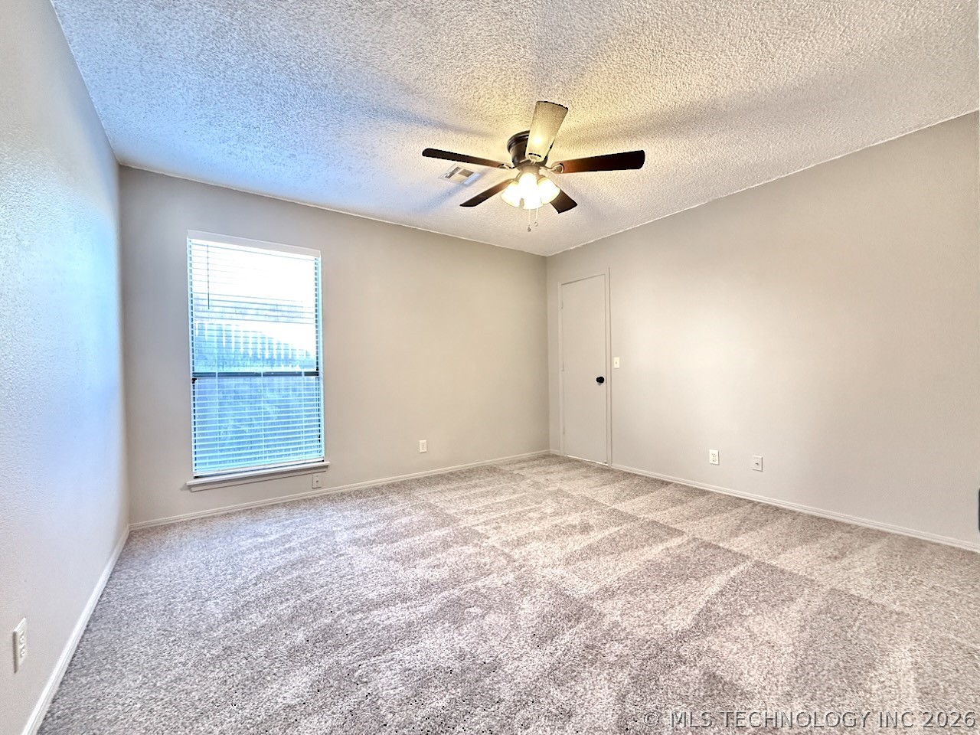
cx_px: 490
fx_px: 396
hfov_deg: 102.1
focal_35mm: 14
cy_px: 368
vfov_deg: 85.7
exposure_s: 1/60
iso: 800
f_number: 2.2
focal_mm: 2.22
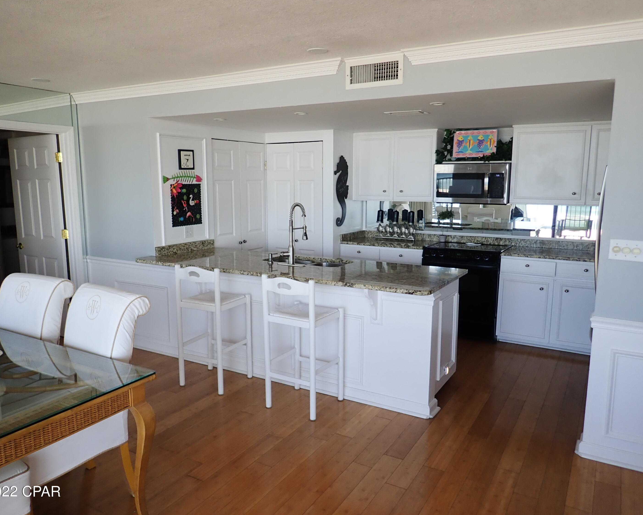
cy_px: 256
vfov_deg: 34.2
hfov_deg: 42.0
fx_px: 837
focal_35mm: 44
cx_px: 319
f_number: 2
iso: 100
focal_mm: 7.65
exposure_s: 1/100
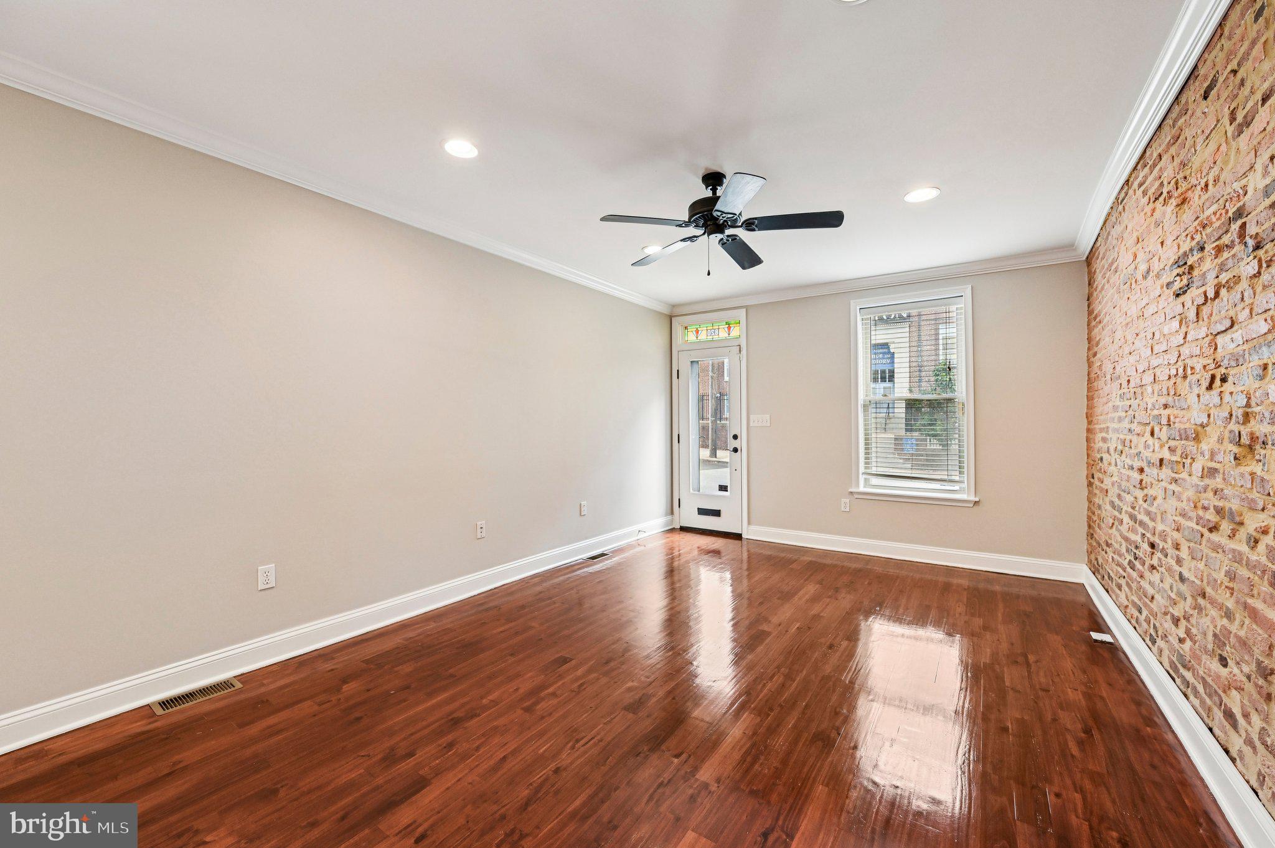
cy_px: 424
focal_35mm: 14
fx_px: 495
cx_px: 638
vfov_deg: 81.1
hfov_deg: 104.3
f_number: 8
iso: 250
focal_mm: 14
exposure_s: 1/15
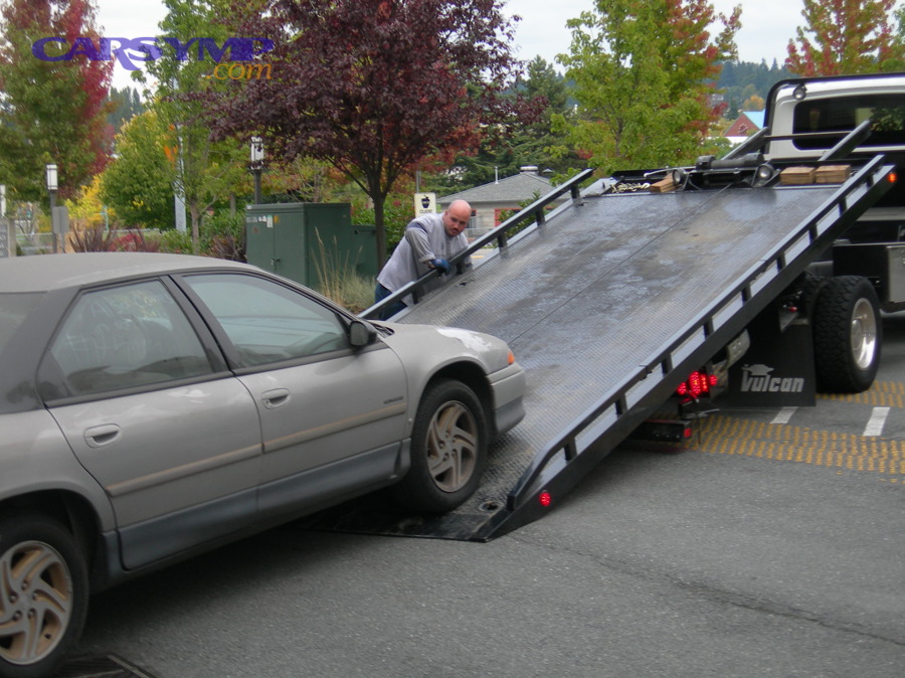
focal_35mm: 72
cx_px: 452
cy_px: 339
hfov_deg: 27.0
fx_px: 1881
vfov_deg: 20.4
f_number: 3.7
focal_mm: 14.9
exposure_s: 1/30
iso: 59
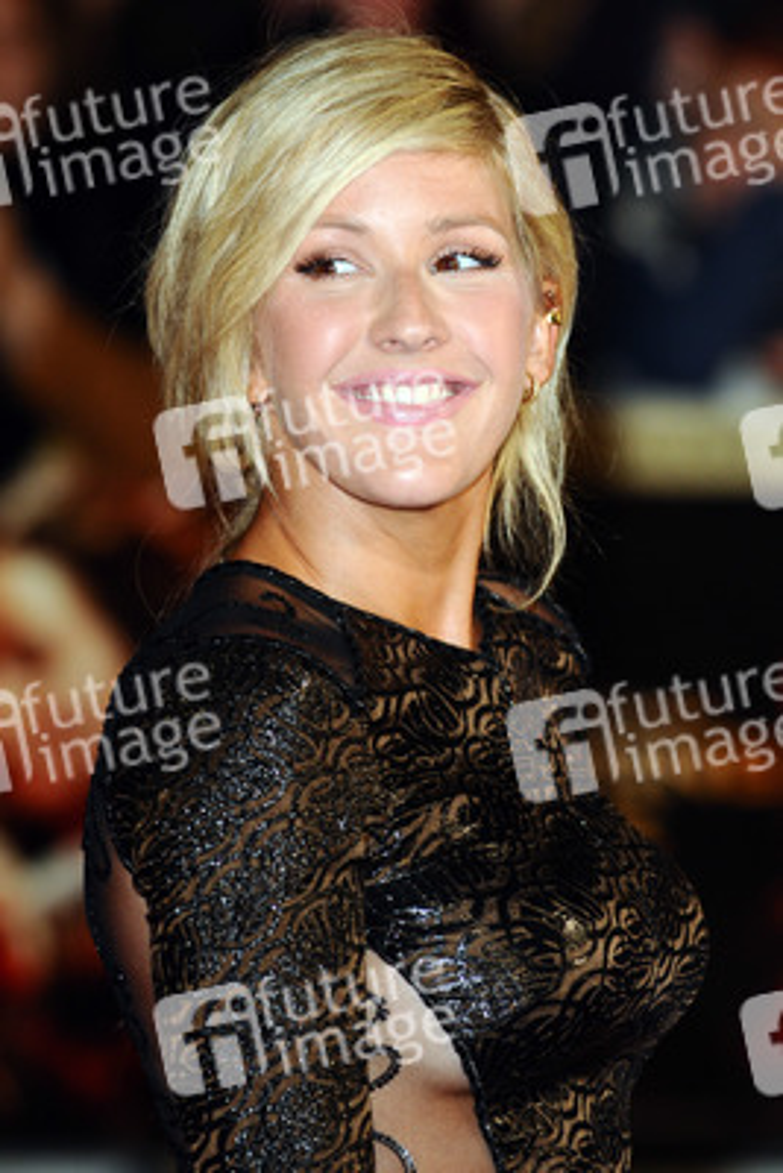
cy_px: 586
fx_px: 9778
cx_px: 392
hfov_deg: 4.6
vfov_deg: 6.9
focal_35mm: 300
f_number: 4.5
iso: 640
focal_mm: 200
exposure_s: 1/200
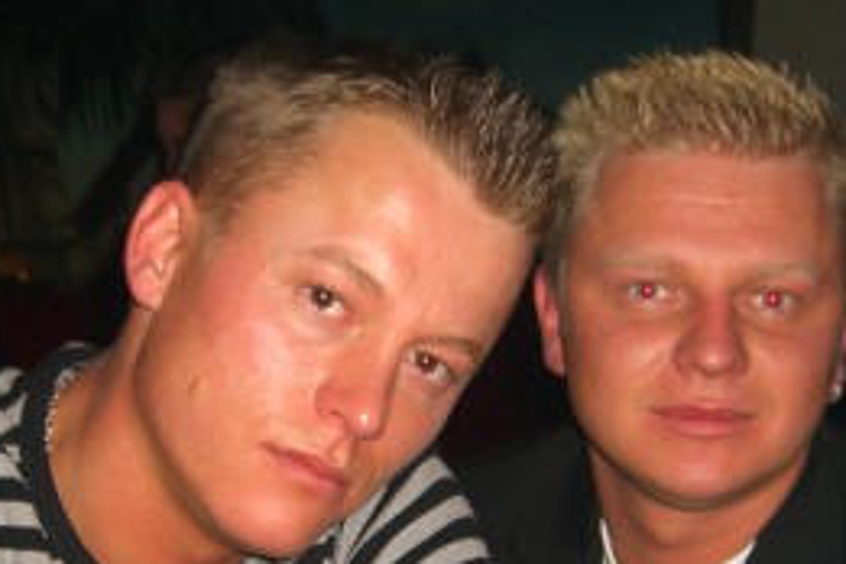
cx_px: 434
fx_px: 2138
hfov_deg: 22.4
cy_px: 548
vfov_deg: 14.8
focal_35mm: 91
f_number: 2.8
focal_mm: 7.9
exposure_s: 1/60
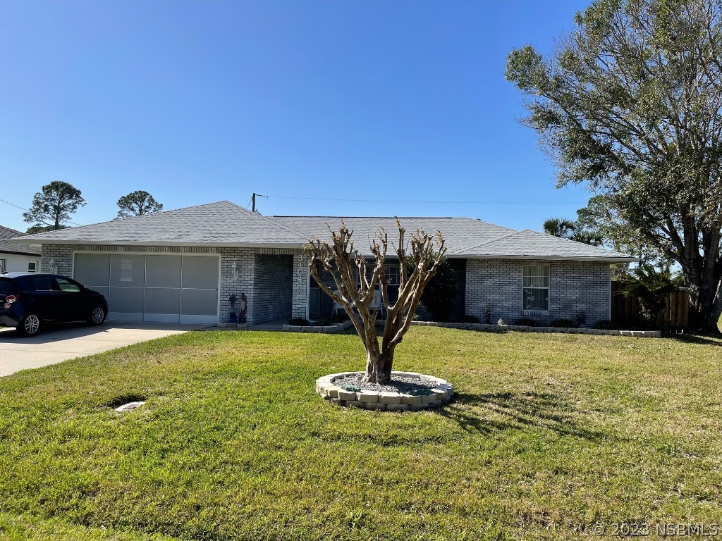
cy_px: 270
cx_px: 361
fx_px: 542
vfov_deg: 53.1
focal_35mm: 26
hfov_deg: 67.3
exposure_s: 1/3788
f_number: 1.6
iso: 32
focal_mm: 5.1
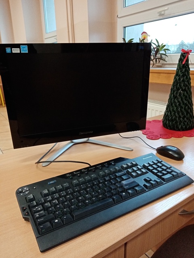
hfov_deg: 53.1
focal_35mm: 26
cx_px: 97
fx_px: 194
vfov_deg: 67.3
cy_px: 129
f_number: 1.8
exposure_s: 1/33.3
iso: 454
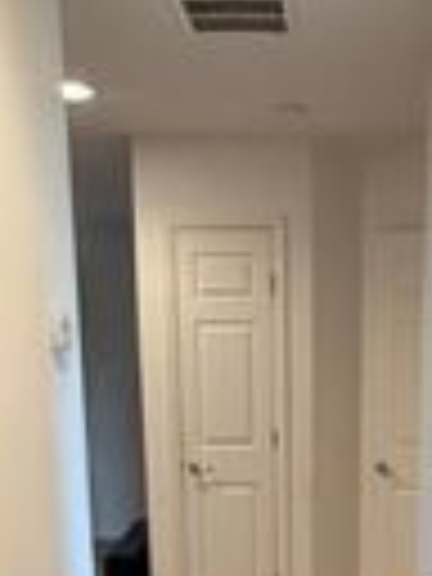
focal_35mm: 58
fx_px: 965
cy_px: 612
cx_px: 322
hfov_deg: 25.0
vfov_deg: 30.2
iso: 320
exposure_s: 1/60
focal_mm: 2.22
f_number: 2.2
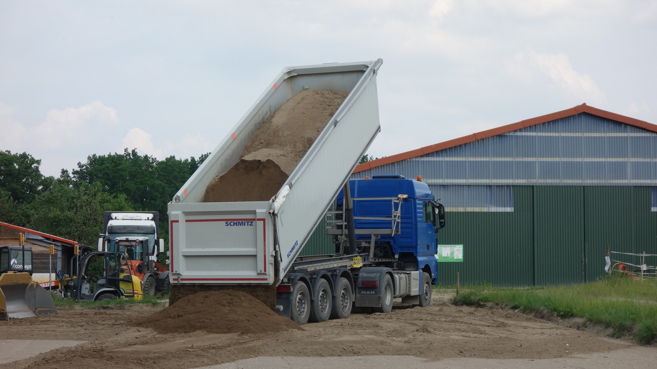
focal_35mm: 85
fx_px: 1481
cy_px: 192
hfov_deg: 25.0
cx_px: 328
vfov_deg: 14.2
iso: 125
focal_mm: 30.14
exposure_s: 1/400
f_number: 5.6
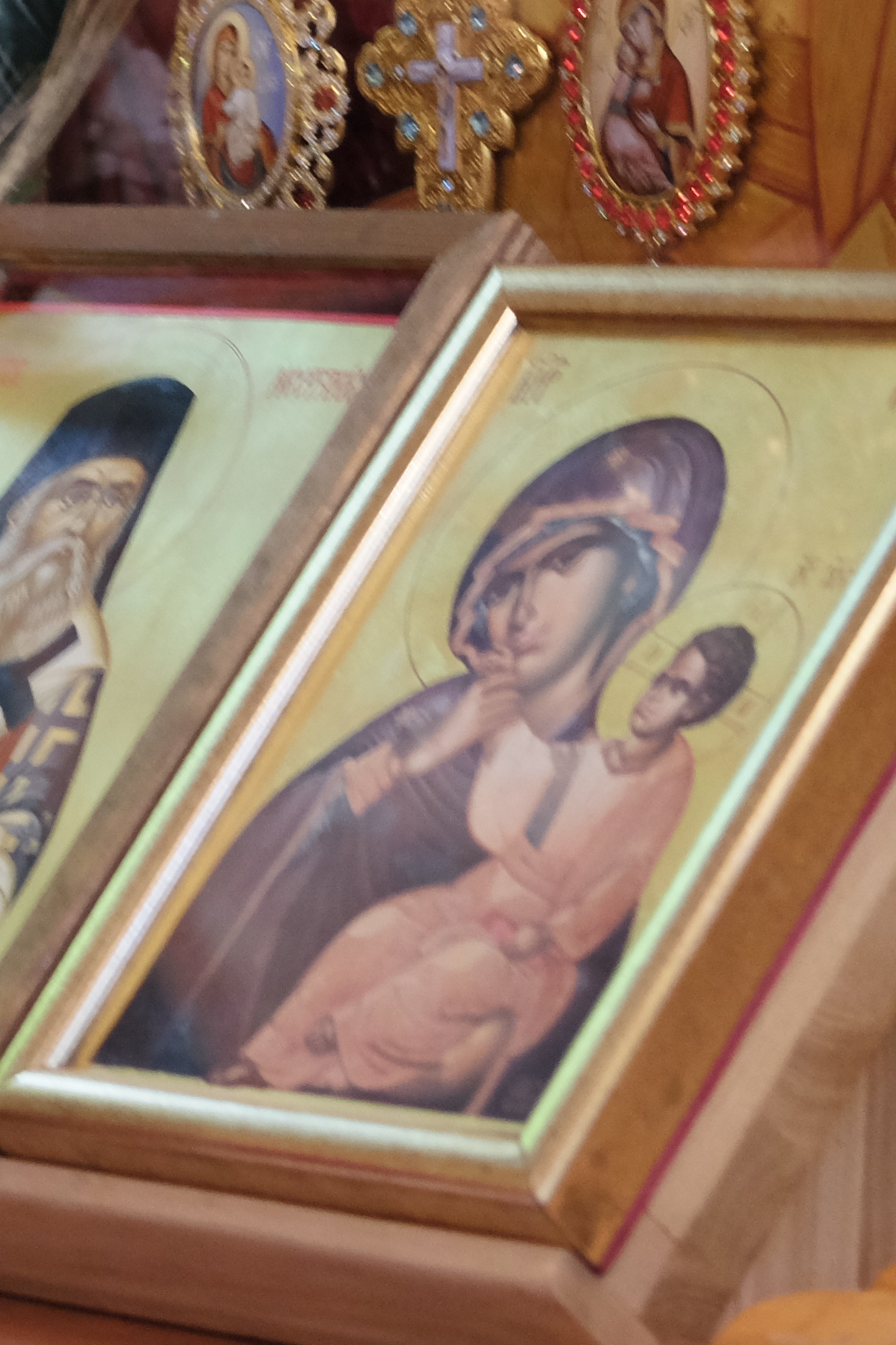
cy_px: 1017
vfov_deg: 10.2
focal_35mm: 201
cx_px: -94
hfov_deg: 6.8
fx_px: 7503
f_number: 2
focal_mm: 50
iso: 2500
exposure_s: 1/60
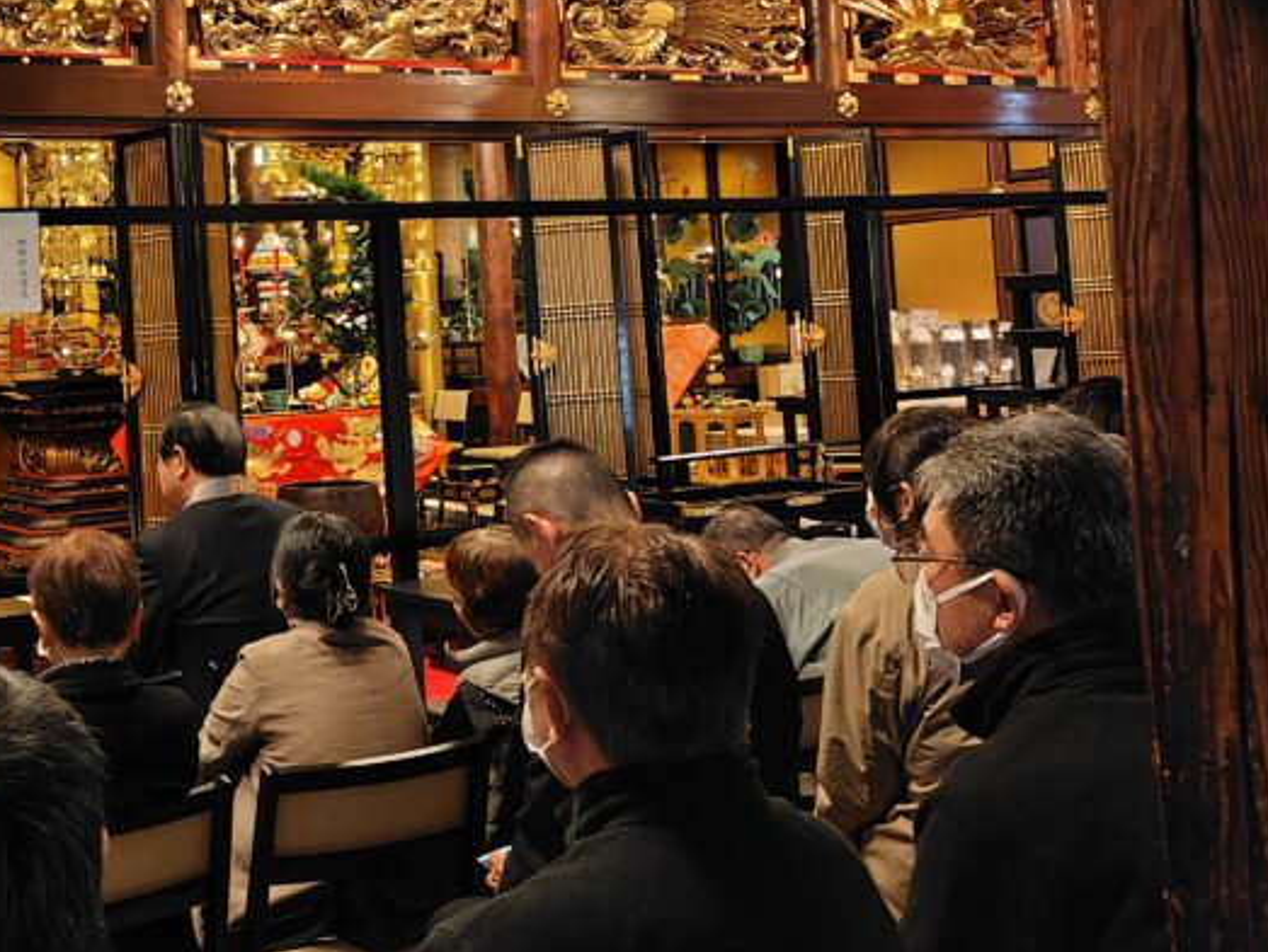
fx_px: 1650
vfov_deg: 31.7
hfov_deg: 39.8
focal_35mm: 45
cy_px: 259
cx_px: 201
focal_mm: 5.6
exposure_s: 1/60
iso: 1766
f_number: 1.9
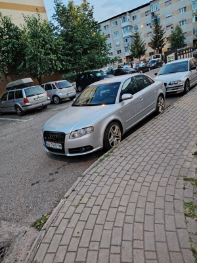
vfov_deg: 71.6
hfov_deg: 56.8
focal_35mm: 24
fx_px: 182
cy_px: 132
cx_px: 98
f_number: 1.75
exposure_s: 1/25
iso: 1484
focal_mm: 5.25
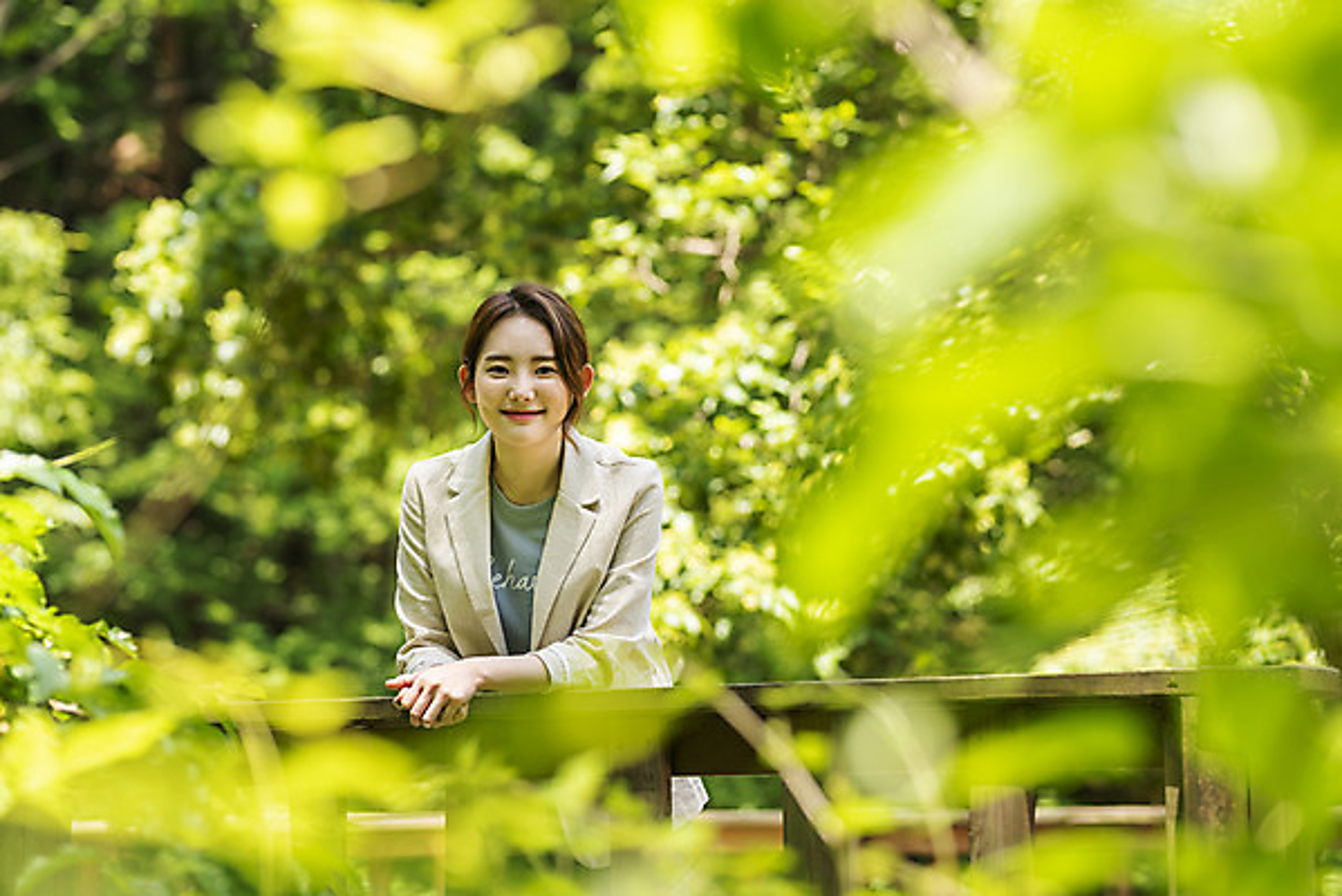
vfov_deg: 16.1
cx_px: 671
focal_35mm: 85
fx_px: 3170
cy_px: 448
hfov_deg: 23.9
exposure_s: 1/400
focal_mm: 85
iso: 100
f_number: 2.2
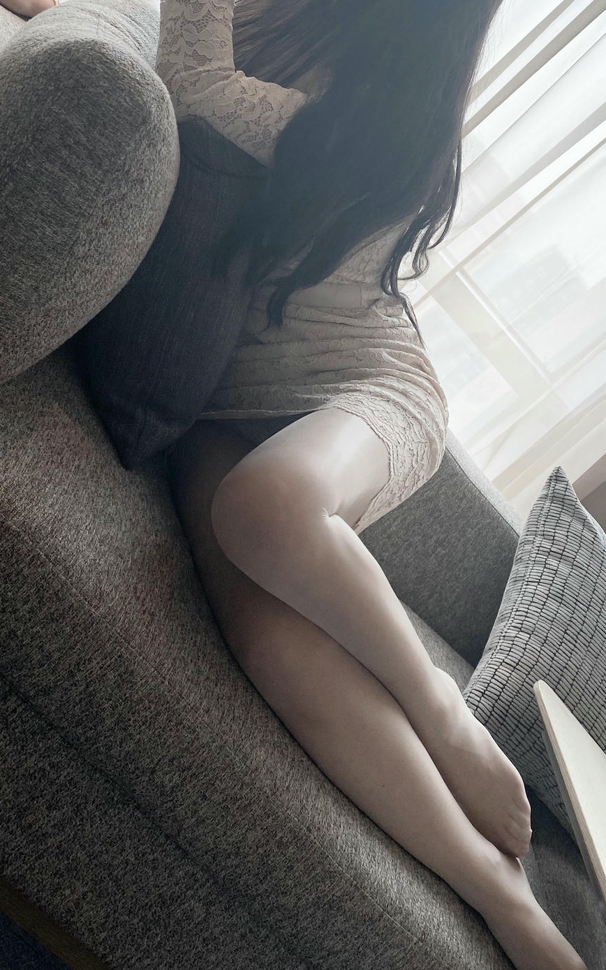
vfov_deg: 48.8
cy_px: 356
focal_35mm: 40
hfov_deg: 31.8
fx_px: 1057
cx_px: 378
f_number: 1.8
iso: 32
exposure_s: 1/142
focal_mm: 4.25
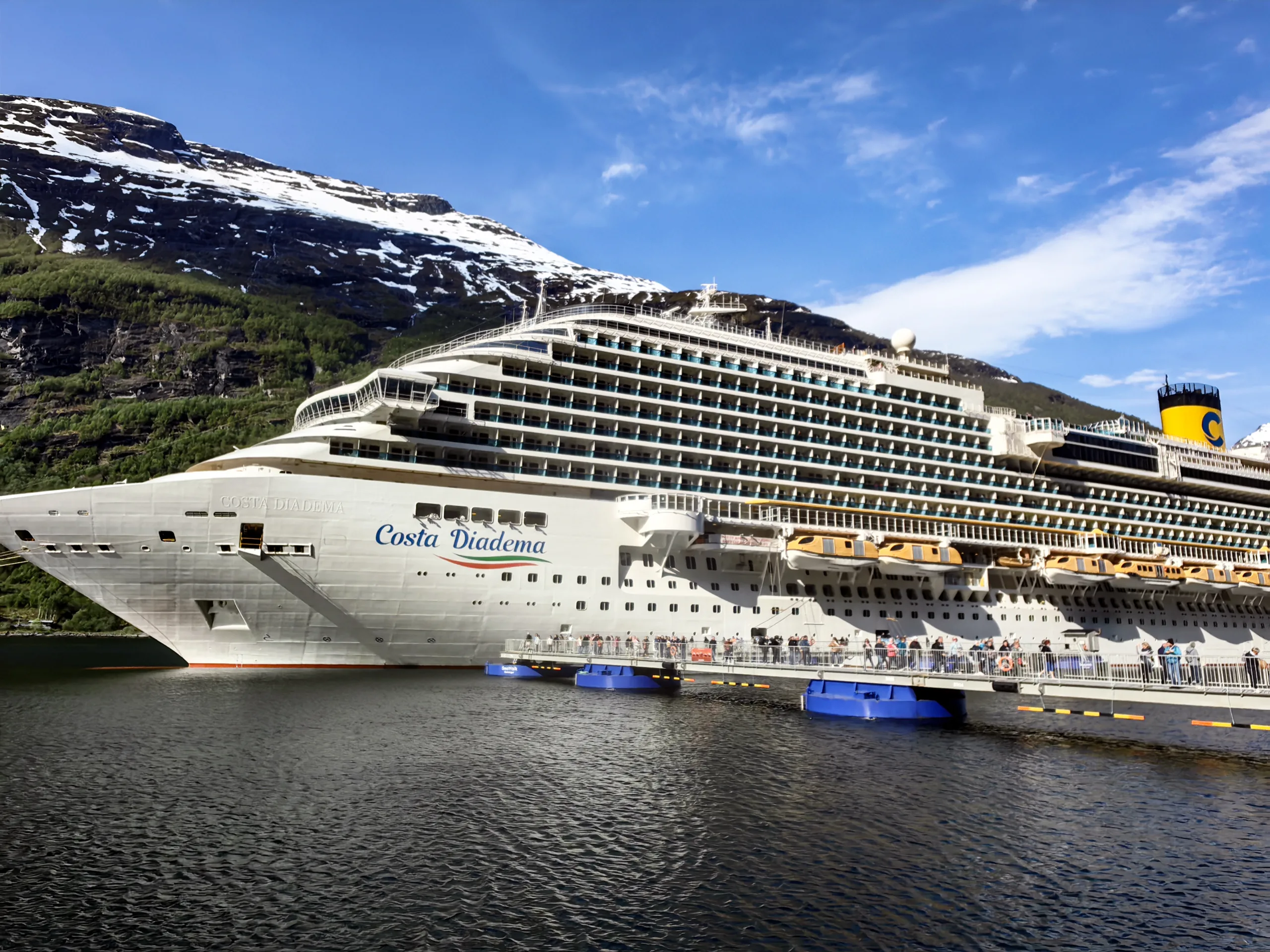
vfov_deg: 63.4
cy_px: 476
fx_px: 770
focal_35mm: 21
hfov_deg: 79.0
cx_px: 635
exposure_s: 1/1942
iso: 50
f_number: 2.2
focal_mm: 1.76
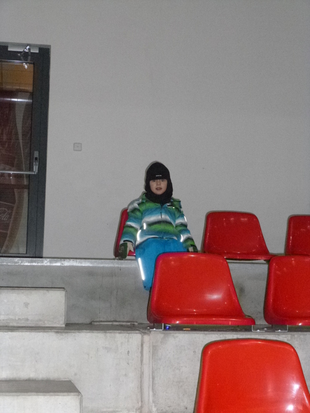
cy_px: 206
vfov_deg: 34.9
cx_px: 155
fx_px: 657
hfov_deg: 26.6
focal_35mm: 55
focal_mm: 9.9
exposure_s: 1/60
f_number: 4.2
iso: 1000
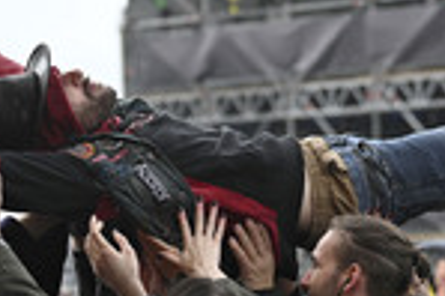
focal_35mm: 212
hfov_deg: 9.7
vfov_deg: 6.5
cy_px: 224
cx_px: 291
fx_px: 2618
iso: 80
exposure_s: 1/320
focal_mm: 70
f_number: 2.8
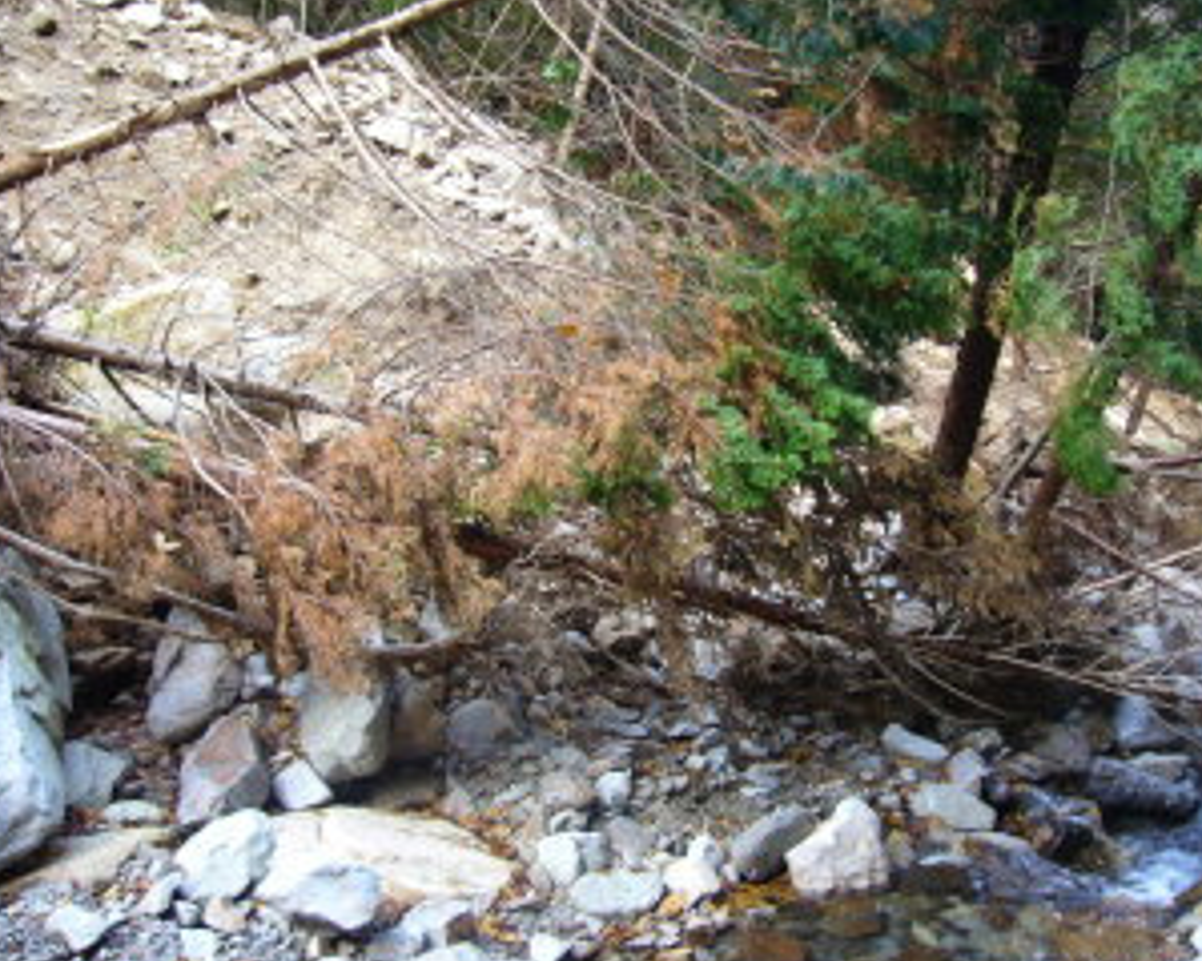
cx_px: 647
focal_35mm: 32
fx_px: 1138
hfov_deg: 55.6
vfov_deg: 45.8
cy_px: 483
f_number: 2.8
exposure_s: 1/15
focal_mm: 4.6
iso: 100
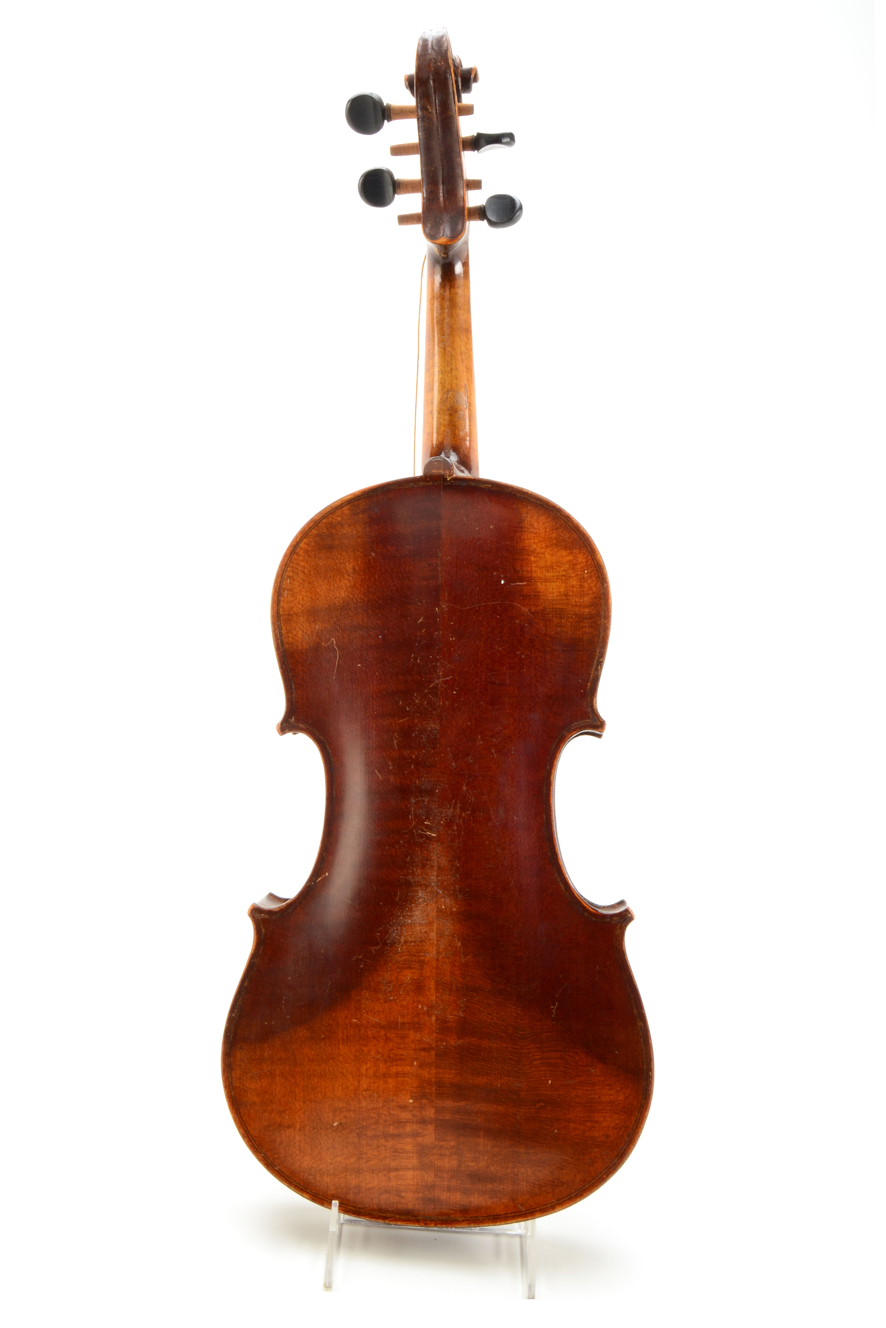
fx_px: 1273
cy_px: 664
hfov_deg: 38.4
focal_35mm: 34
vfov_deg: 55.1
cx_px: 443
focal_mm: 23
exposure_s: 1/160
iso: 200
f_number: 22
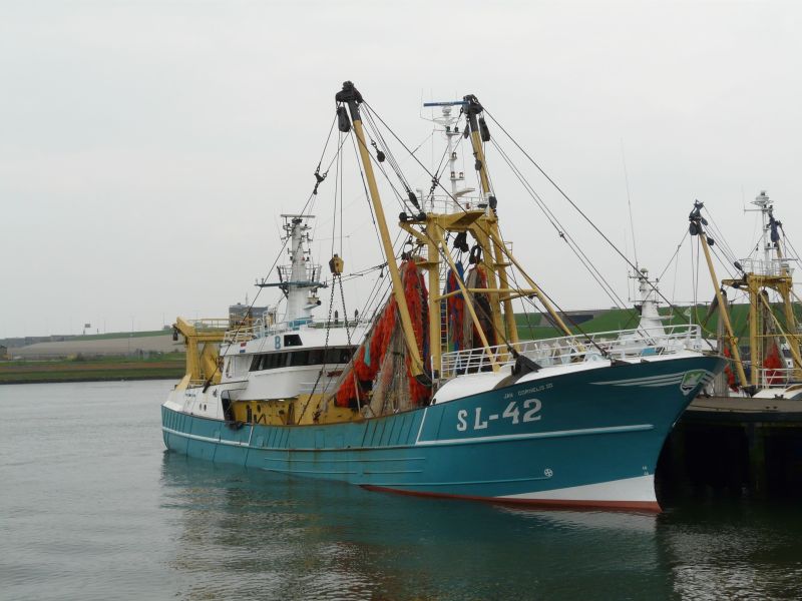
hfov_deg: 36.8
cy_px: 300
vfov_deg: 28.0
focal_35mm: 52
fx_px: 1205
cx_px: 401
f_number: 5.6
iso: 100
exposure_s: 1/250
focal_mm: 8.5
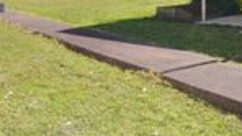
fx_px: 321
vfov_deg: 22.6
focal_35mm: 50
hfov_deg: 41.0
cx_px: 87
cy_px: -11
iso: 100
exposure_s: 1/200
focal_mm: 10
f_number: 9
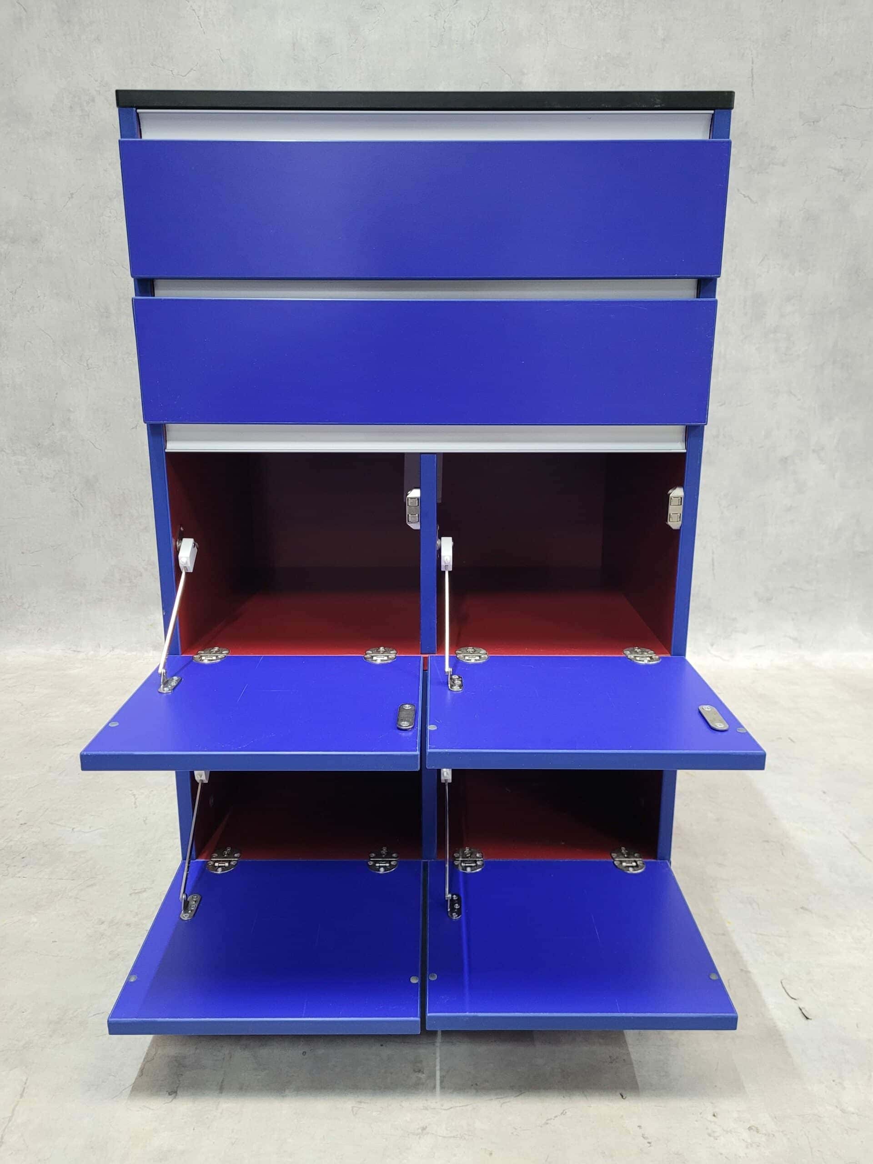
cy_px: 582
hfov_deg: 53.1
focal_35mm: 26
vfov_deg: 67.3
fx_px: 874
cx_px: 436
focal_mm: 5.4
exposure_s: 1/50
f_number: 1.8
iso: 500
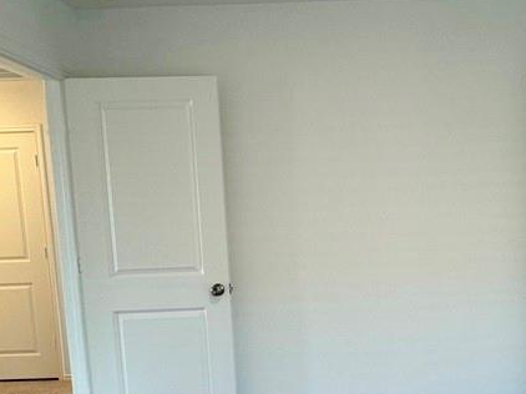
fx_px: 516
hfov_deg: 52.2
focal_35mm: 34
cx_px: 378
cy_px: 272
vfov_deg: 41.1
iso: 200
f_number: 2.2
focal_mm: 2.22
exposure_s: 1/120
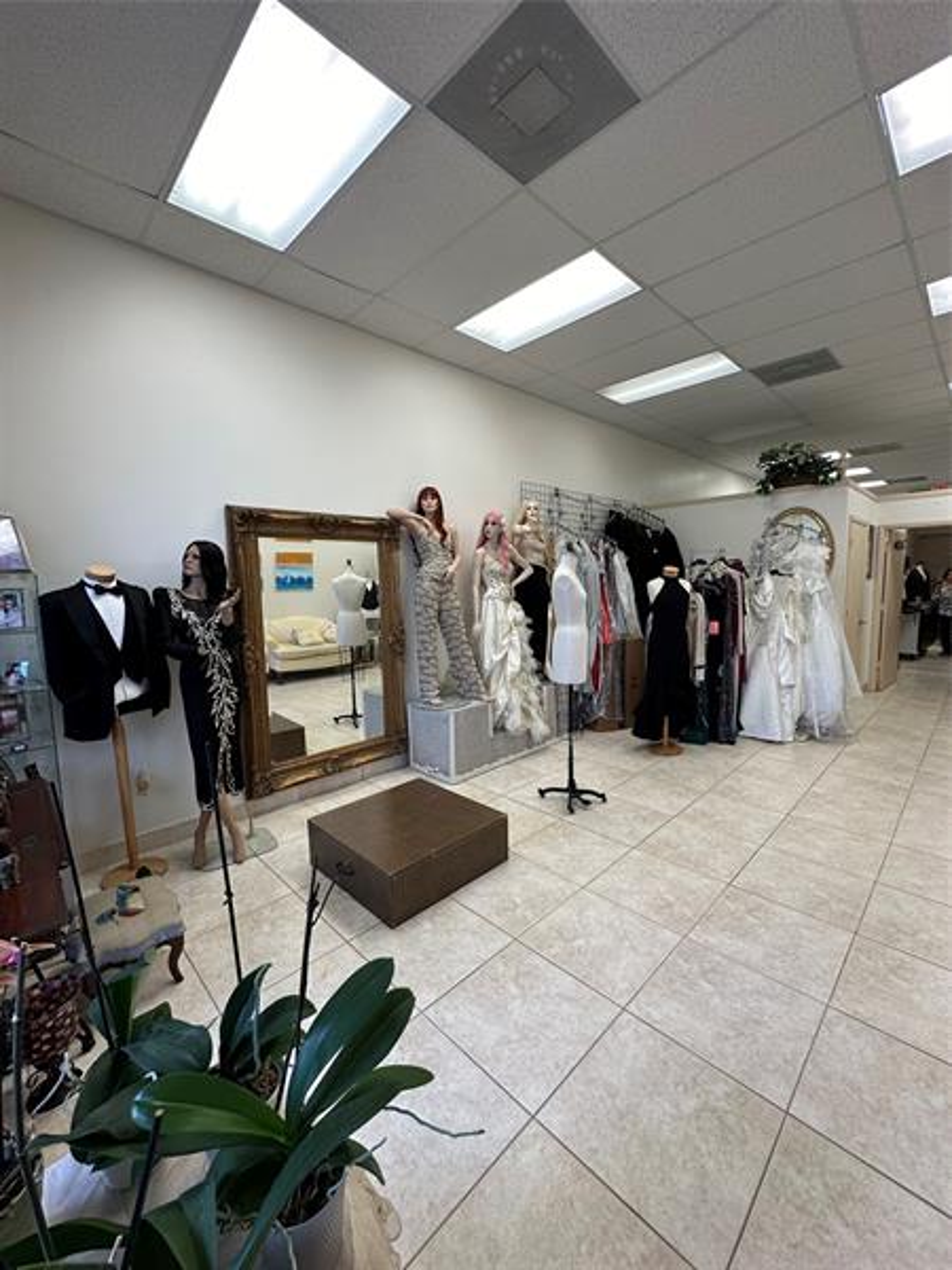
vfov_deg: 102.1
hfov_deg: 85.7
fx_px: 513
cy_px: 635
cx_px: 476
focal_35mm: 14
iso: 100
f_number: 2.2
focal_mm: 2.22
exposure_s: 1/120
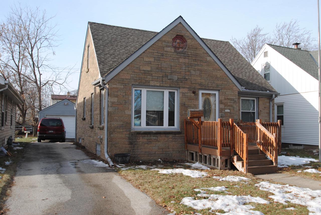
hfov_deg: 59.4
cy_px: 108
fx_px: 281
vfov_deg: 41.8
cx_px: 160
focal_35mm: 32
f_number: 6.3
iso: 100
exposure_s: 1/200
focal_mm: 21
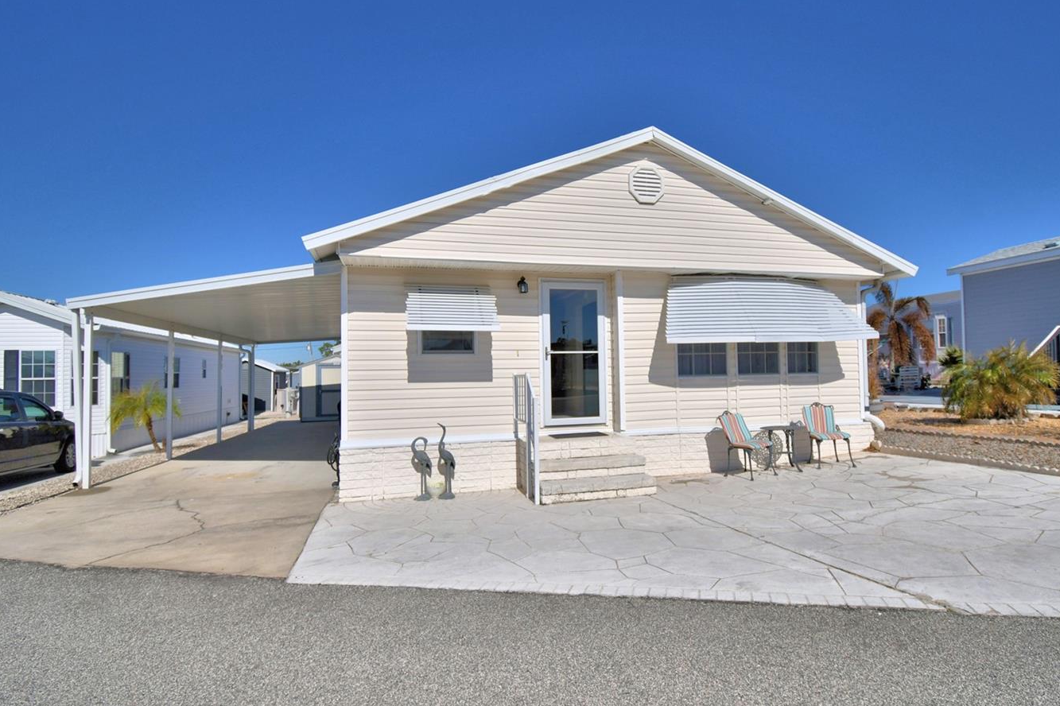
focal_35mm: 18
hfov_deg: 89.9
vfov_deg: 67.4
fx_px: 530
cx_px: 569
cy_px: 358
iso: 100
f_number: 4.5
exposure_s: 1/3200
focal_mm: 10
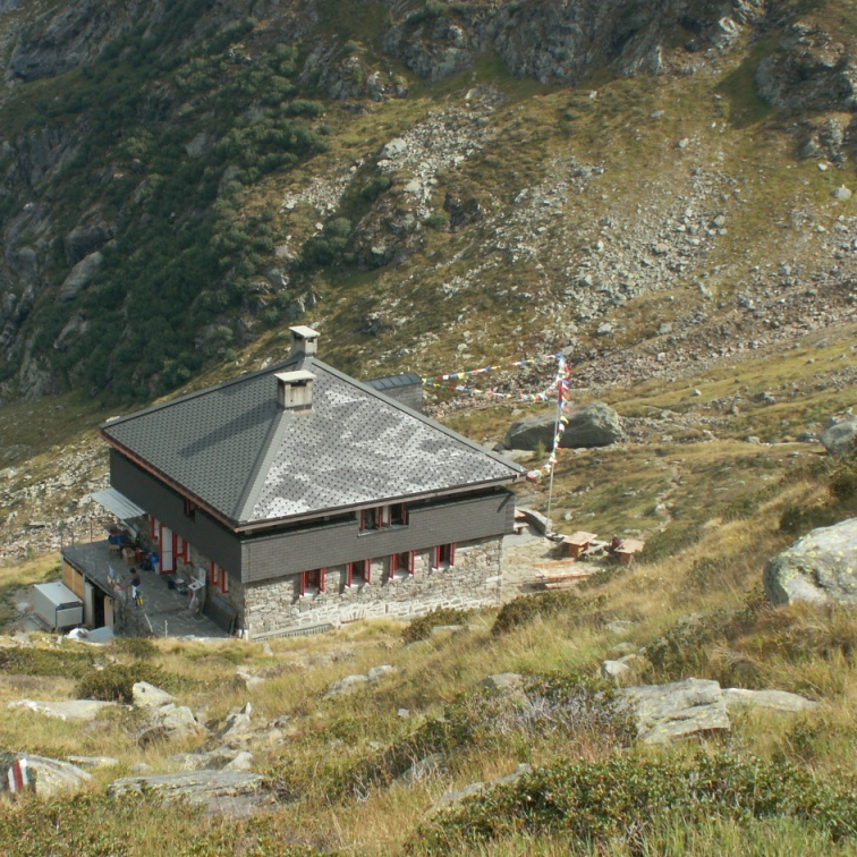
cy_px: 434
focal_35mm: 67
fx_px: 1877
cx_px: 340
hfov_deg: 25.7
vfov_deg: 25.7
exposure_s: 1/160
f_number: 6.3
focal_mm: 9.32
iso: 50
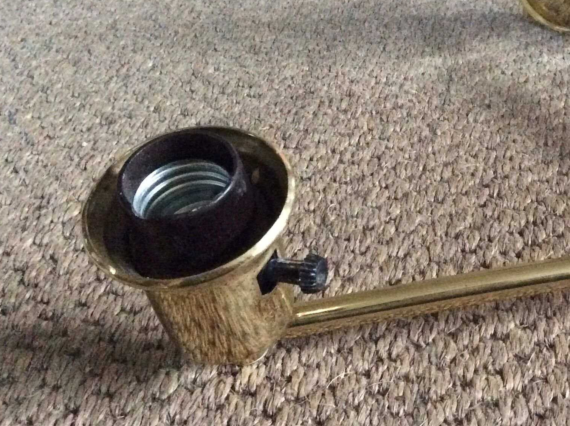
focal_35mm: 55
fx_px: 904
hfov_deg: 33.9
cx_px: 456
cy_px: 145
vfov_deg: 26.3
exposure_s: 1/17
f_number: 2.4
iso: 640
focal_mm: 3.3
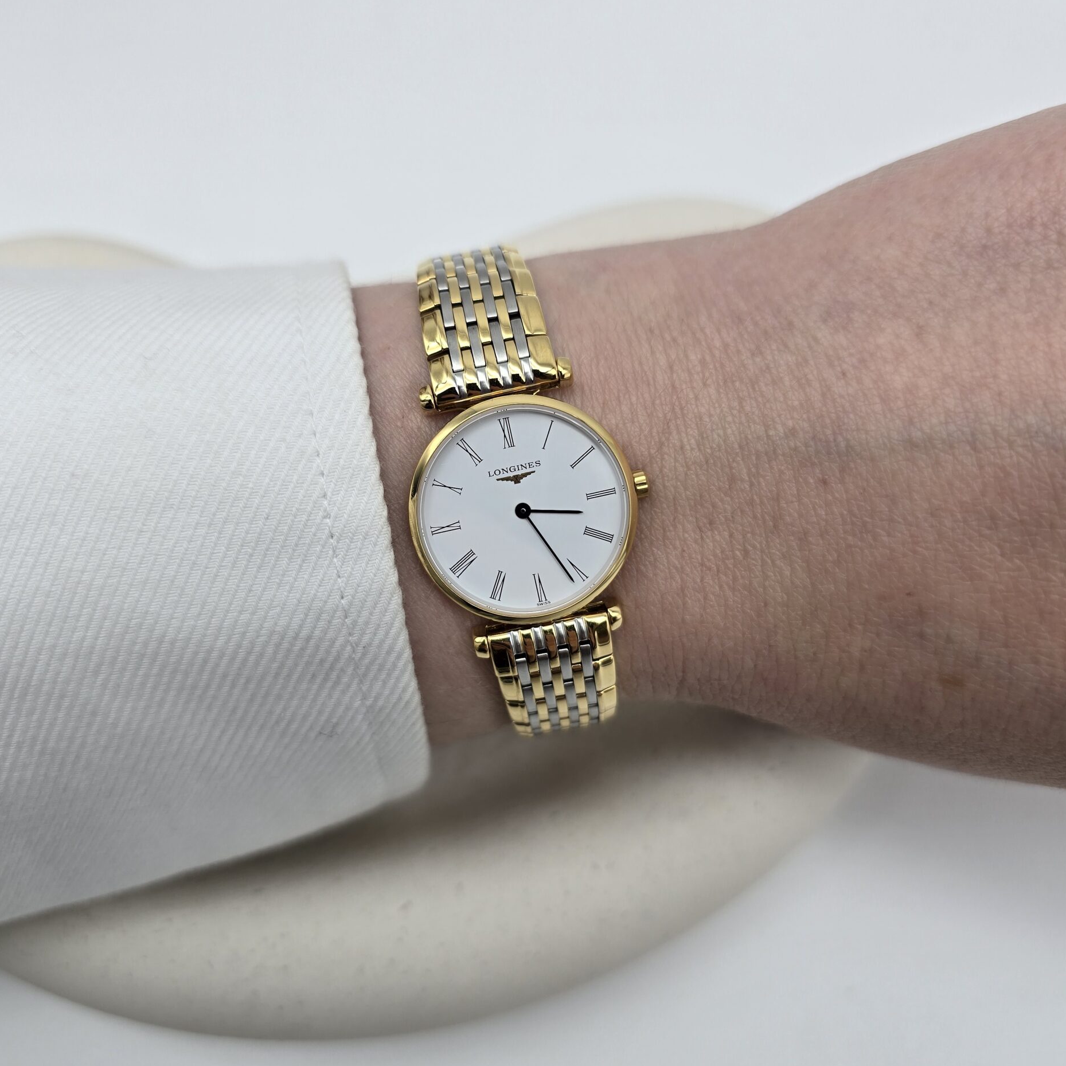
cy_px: 536
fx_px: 976
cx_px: 530
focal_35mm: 28
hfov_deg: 57.3
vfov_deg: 57.3
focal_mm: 6.3
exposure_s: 1/180
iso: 25
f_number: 1.7
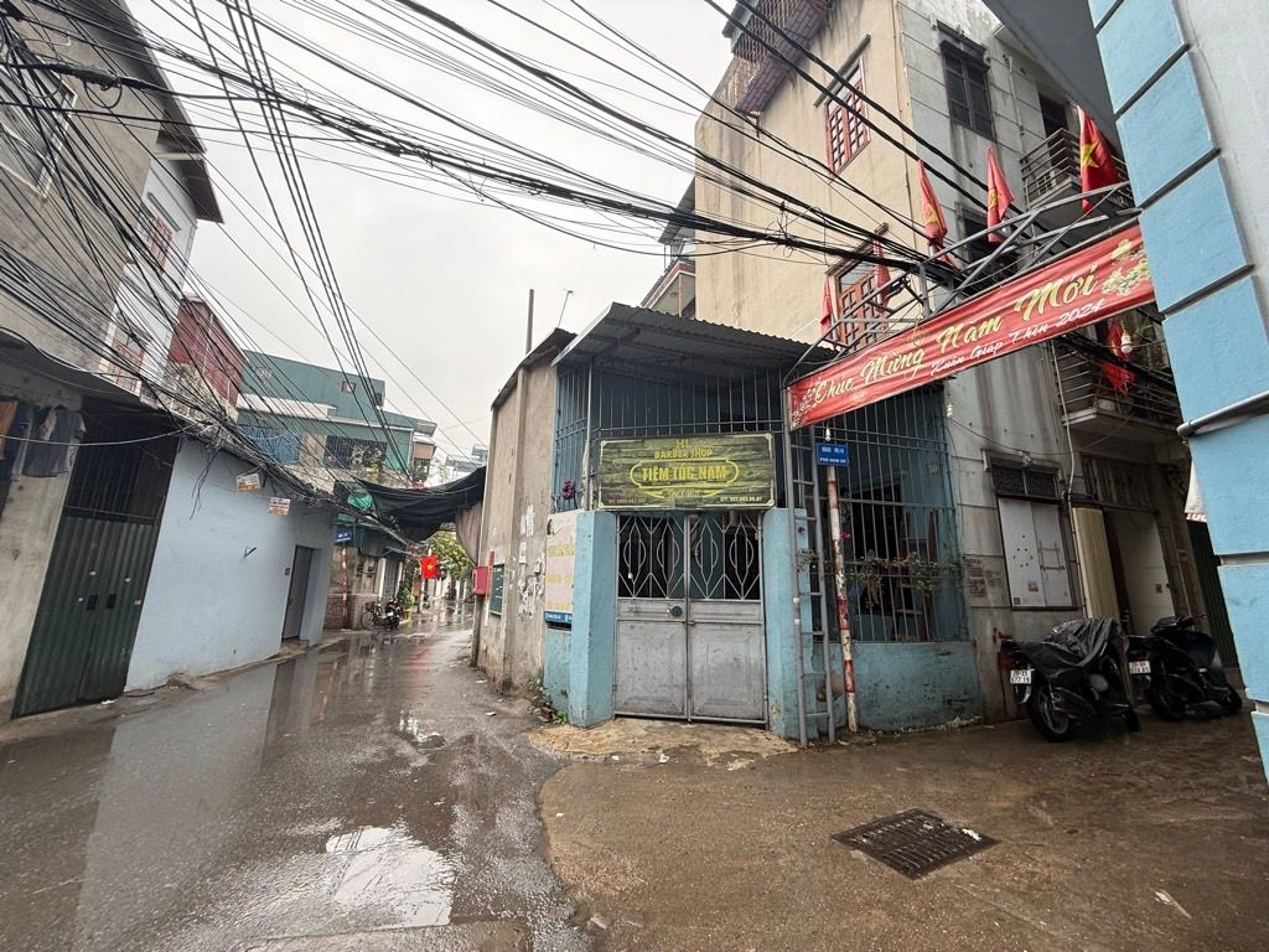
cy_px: 476
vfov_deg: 85.7
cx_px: 634
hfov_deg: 102.1
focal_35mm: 14
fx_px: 513
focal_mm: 2.22
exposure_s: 1/142
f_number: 2.2
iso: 64
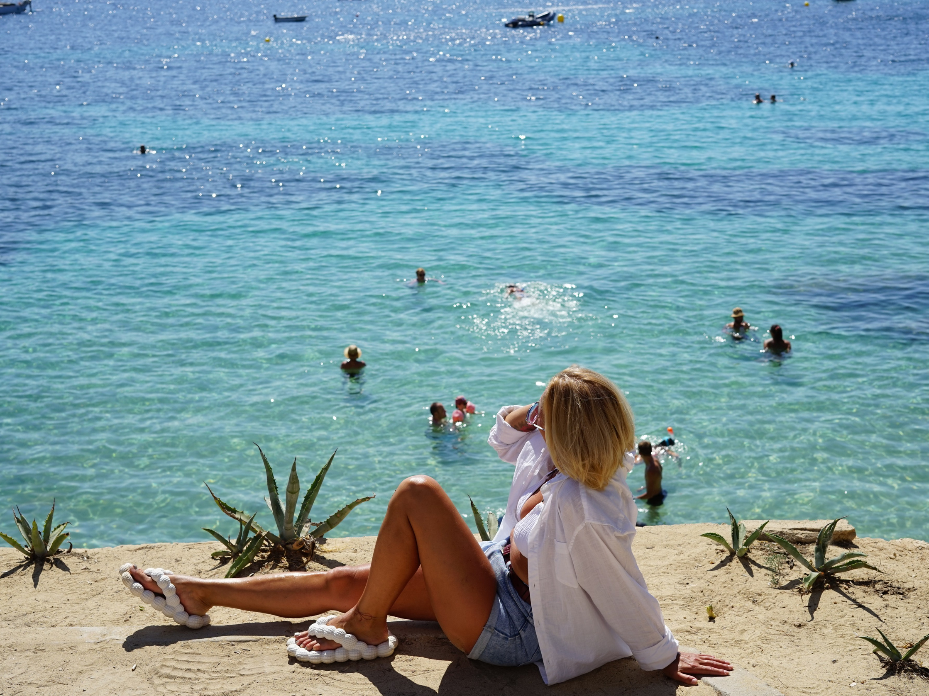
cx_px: 470
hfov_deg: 34.9
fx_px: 1476
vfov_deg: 26.6
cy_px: 343
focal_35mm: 55
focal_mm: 50
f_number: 8
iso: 100
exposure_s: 1/320
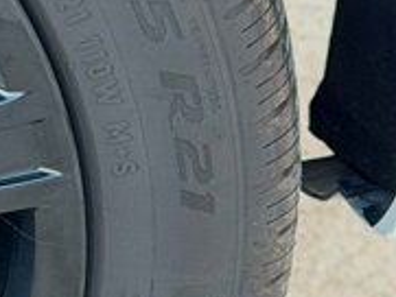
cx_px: -532
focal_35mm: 272
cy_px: 155
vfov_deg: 5.5
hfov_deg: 6.9
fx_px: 3114
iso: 200
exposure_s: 1/80
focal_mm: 6.76
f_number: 1.78
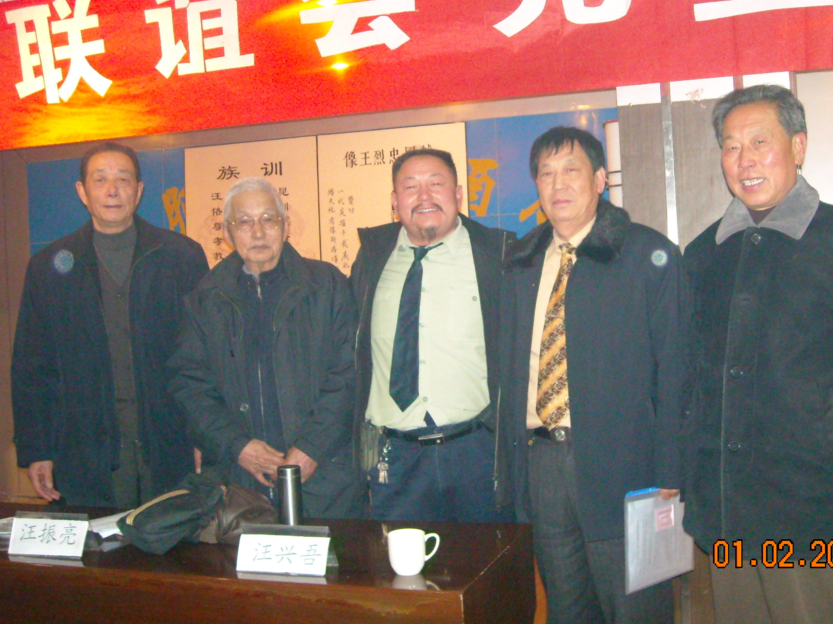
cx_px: 493
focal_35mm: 44
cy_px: 244
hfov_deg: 42.8
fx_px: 1059
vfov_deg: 32.7
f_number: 2.8
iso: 702
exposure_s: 1/60
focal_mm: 5.7
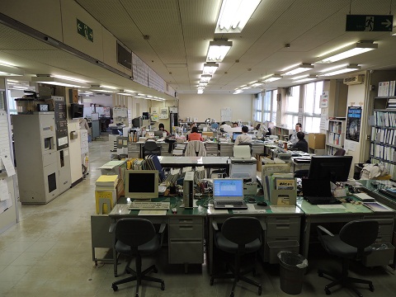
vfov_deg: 56.8
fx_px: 275
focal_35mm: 24
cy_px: 148
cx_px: 198
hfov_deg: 71.6
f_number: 3
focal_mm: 4.3
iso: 100
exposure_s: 1/30
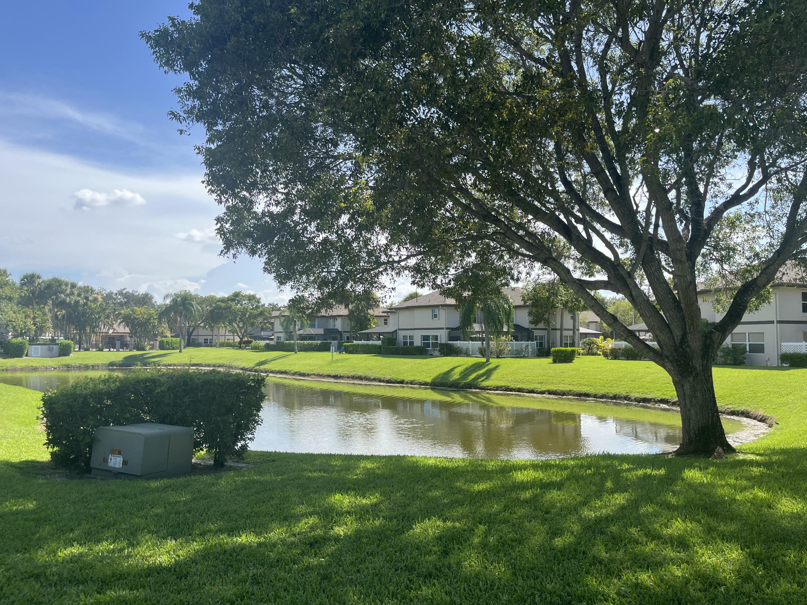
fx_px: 606
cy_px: 302
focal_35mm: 26
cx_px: 404
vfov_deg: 53.1
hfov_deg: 67.3
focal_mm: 5.1
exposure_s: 1/2137
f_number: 1.6
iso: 50
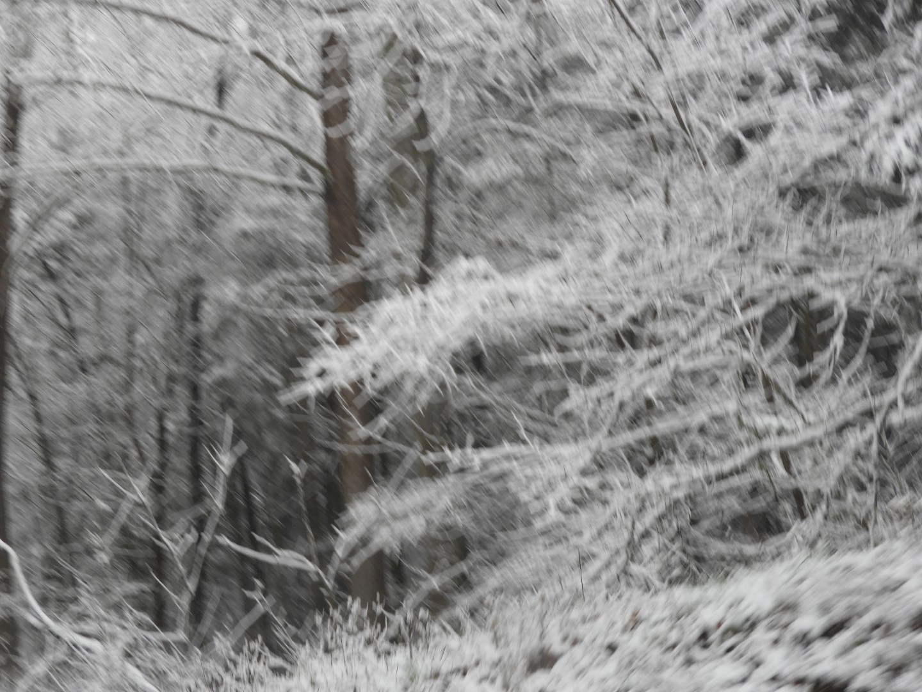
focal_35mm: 115
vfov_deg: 12.9
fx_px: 3063
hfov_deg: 17.1
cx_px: 461
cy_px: 346
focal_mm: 20.6
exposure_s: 1/80
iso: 100
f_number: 5
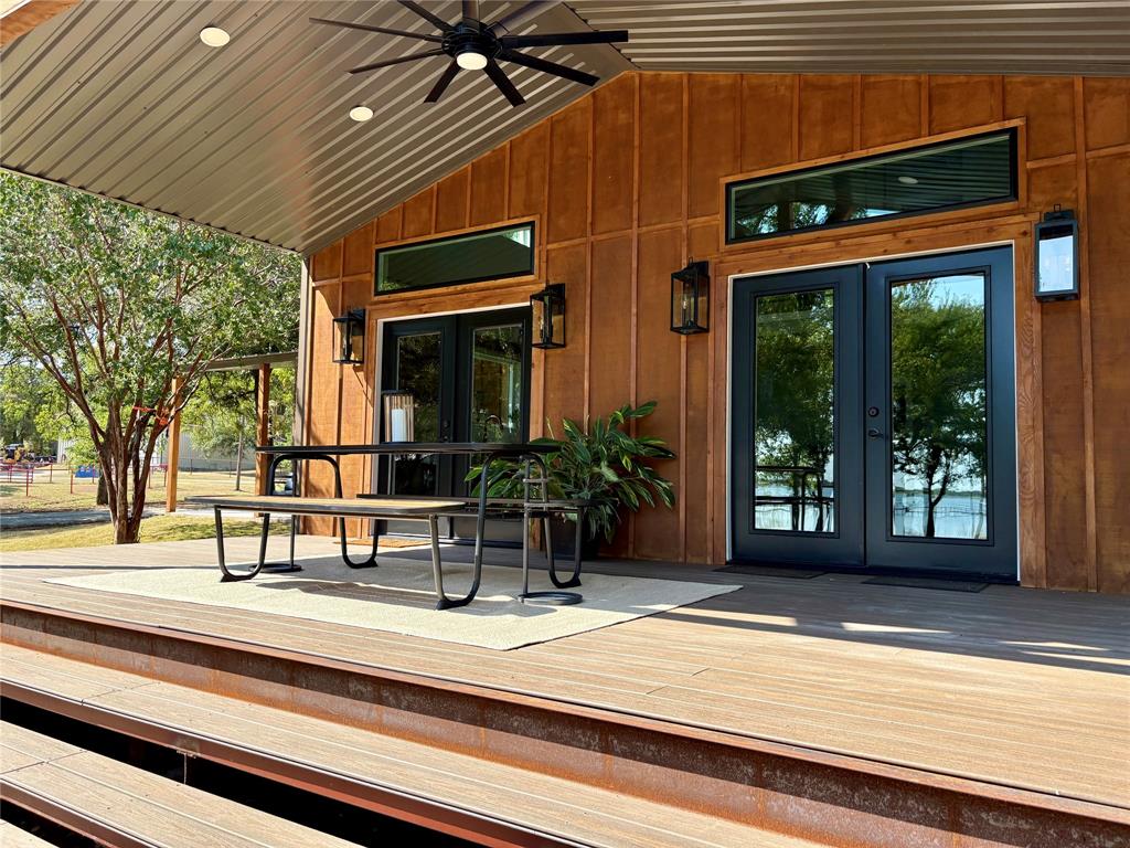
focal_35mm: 26
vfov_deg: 53.1
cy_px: 424
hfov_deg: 67.3
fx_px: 849
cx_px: 565
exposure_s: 1/1001
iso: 64
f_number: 1.6
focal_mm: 5.96
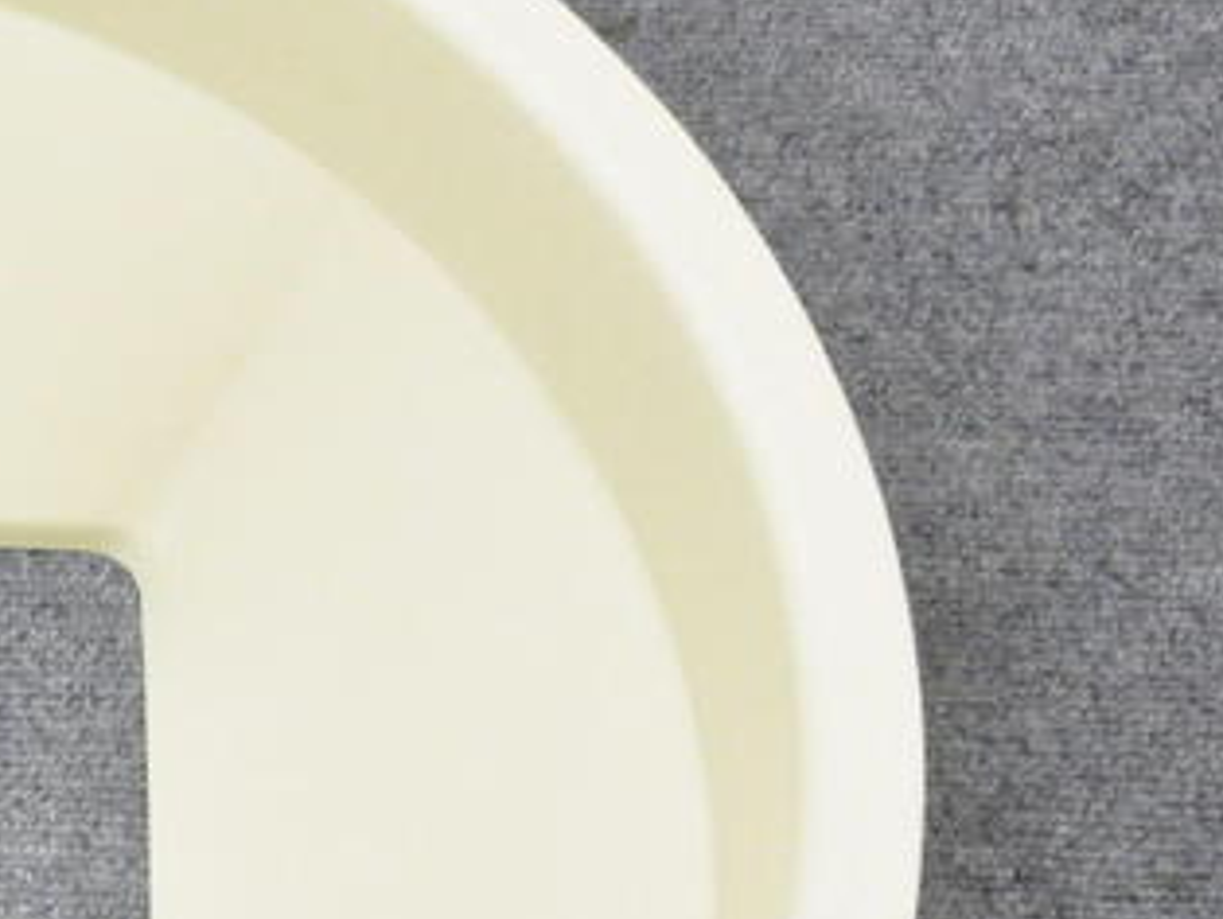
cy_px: 802
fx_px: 5105
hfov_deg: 13.2
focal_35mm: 144
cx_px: -308
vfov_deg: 10.2
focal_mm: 35
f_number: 20
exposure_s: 1/50
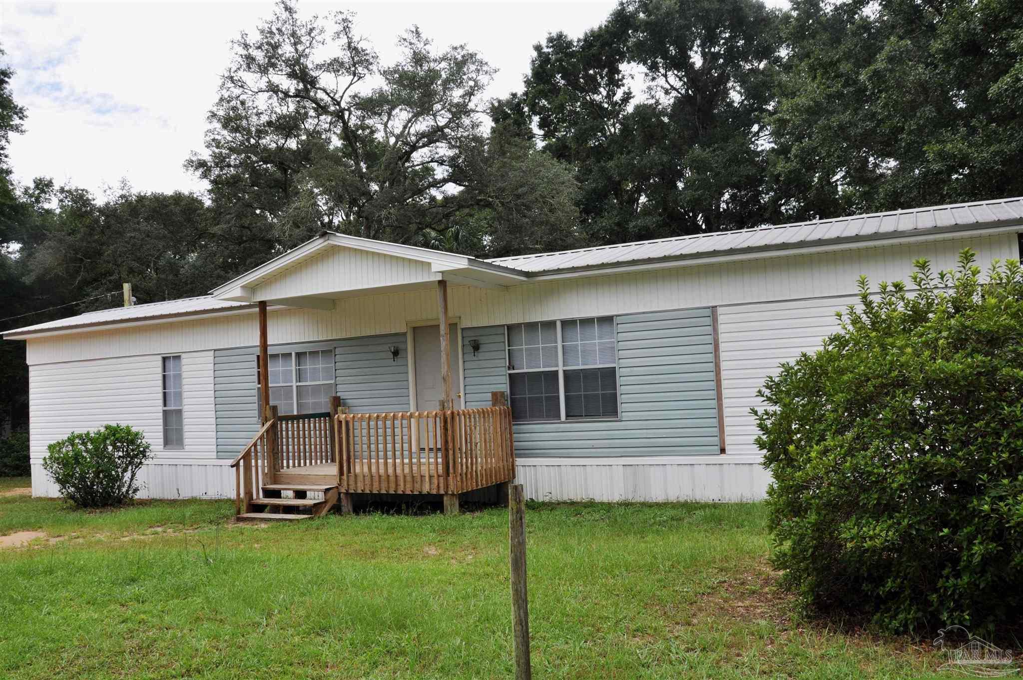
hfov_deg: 59.6
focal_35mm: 32
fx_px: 894
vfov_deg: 41.6
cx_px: 512
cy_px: 340
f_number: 14
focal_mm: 21
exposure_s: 1/200
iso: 200
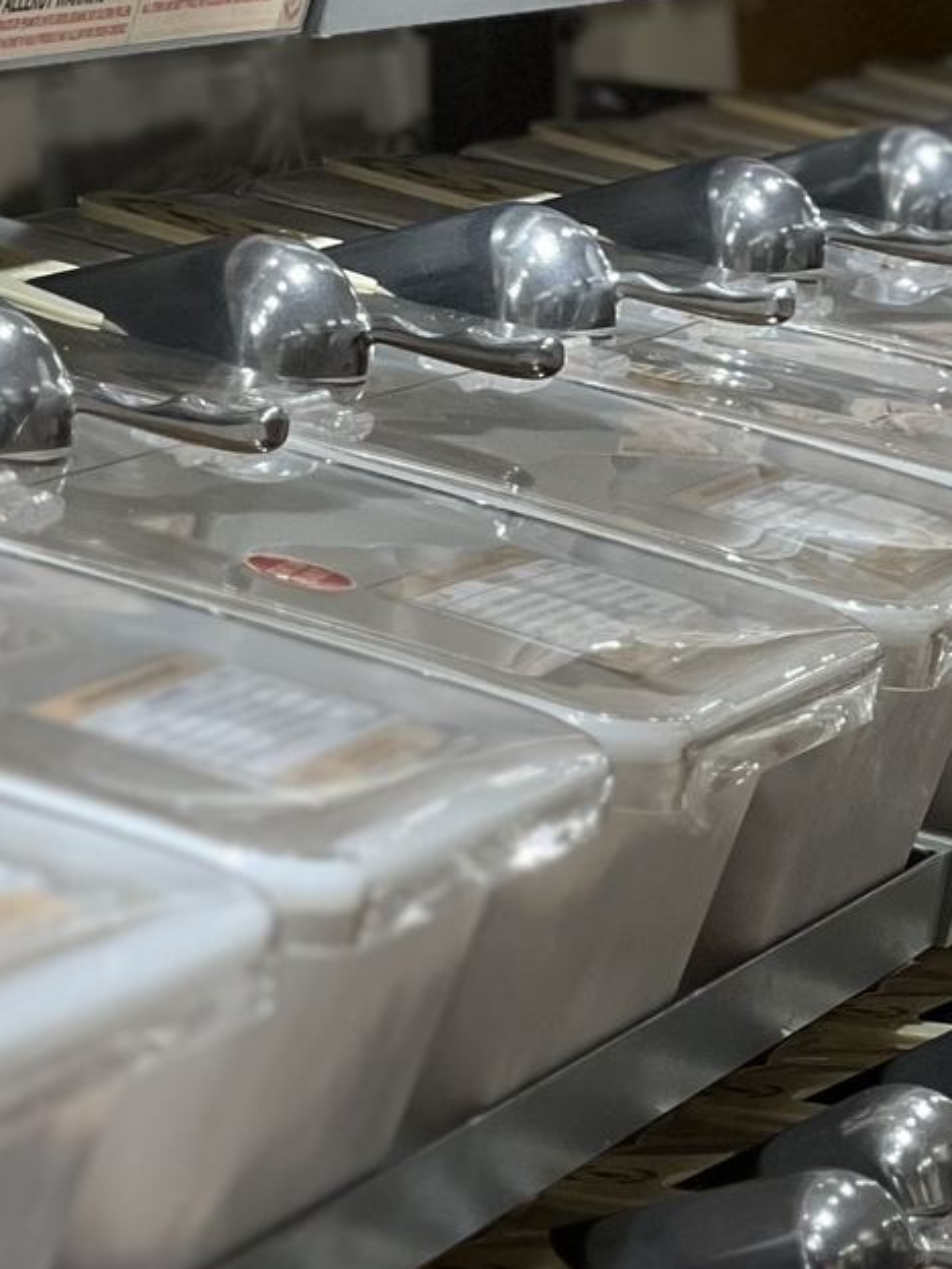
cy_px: -138
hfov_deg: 6.3
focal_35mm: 237
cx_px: 747
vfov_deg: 8.3
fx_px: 8691
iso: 100
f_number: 2.8
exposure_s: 1/100
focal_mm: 9
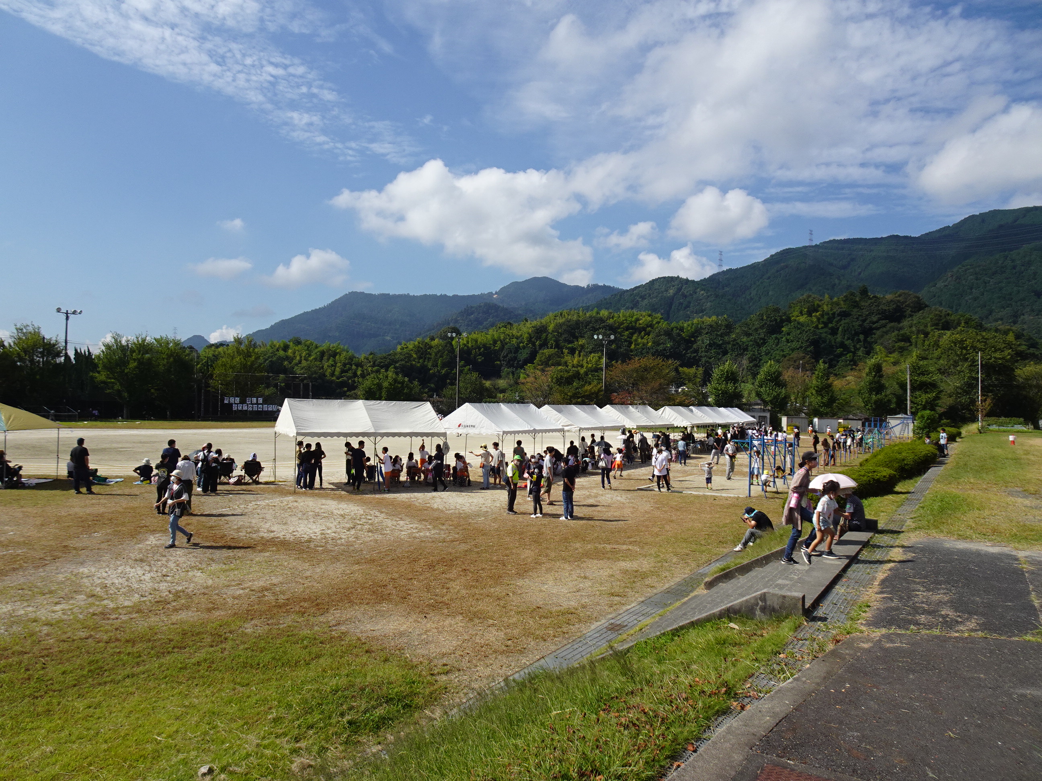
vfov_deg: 56.8
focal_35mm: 24
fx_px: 722
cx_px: 521
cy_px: 390
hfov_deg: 71.6
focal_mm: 4.25
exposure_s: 1/1250
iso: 80
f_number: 3.5
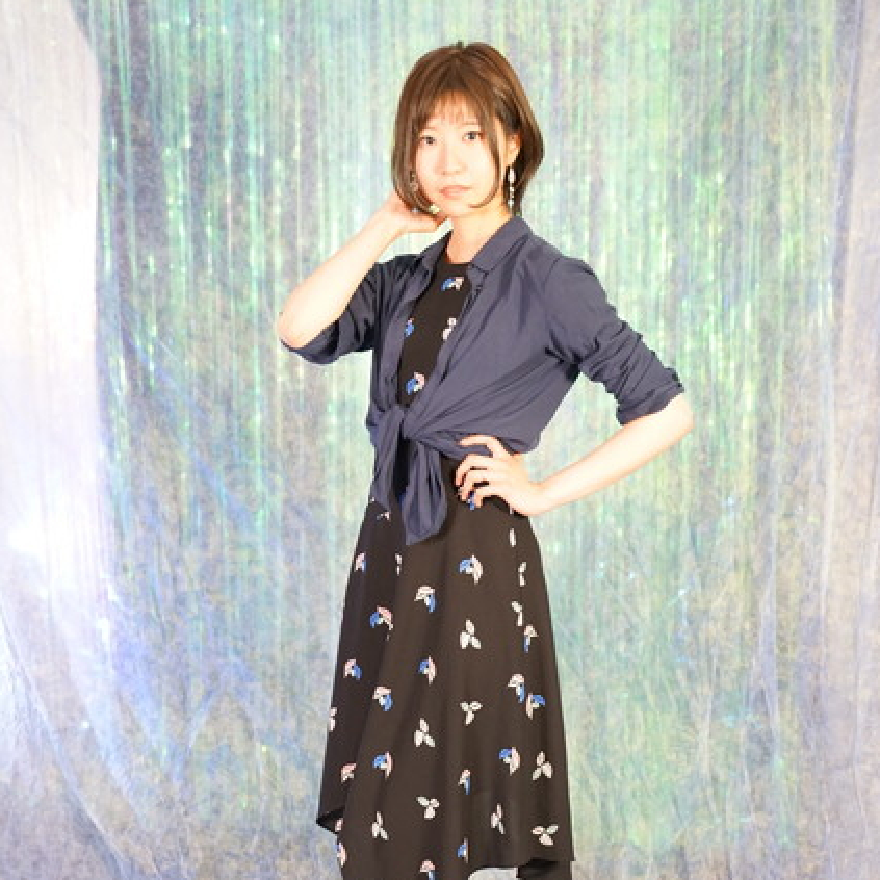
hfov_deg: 31.6
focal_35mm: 54
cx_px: 440
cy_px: 612
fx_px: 1553
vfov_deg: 31.3
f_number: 2.8
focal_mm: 42
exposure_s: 1/60
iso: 1600
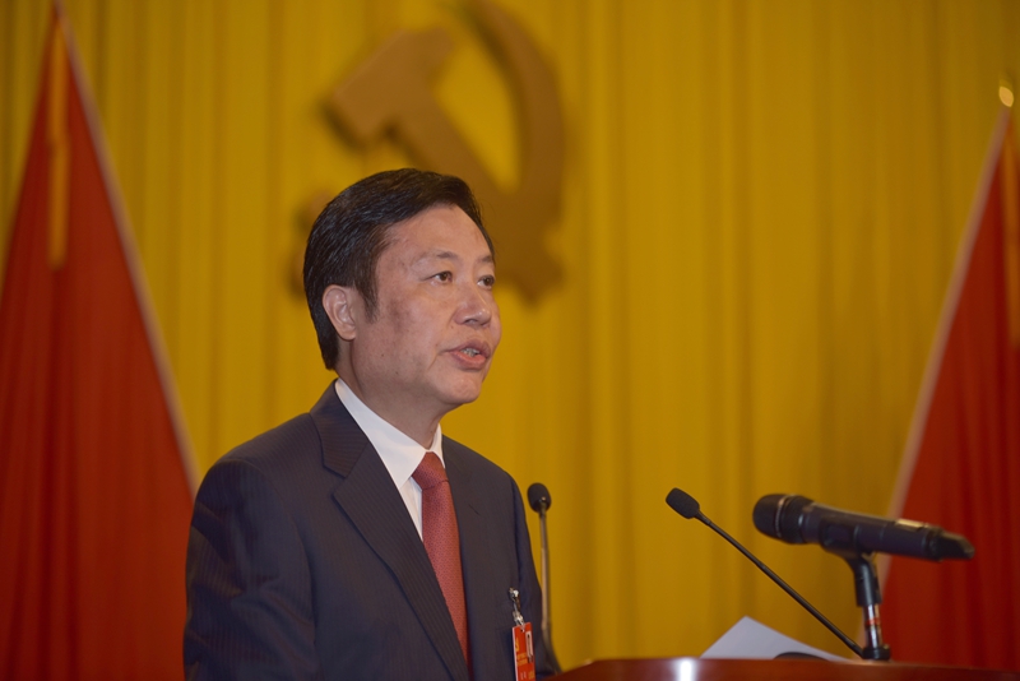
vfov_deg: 13.1
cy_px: 340
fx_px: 2976
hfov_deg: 19.4
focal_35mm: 105
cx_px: 510
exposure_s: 1/60
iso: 100
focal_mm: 105
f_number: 3.5
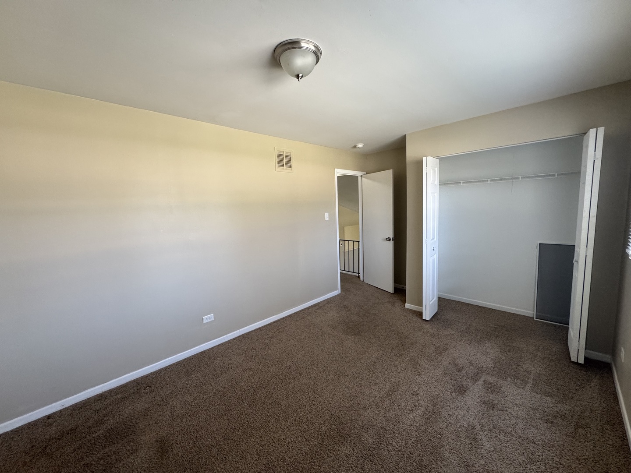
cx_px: 316
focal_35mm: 14
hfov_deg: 102.1
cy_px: 236
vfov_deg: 85.7
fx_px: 255
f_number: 2.2
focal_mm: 2.22
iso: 250
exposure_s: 1/99
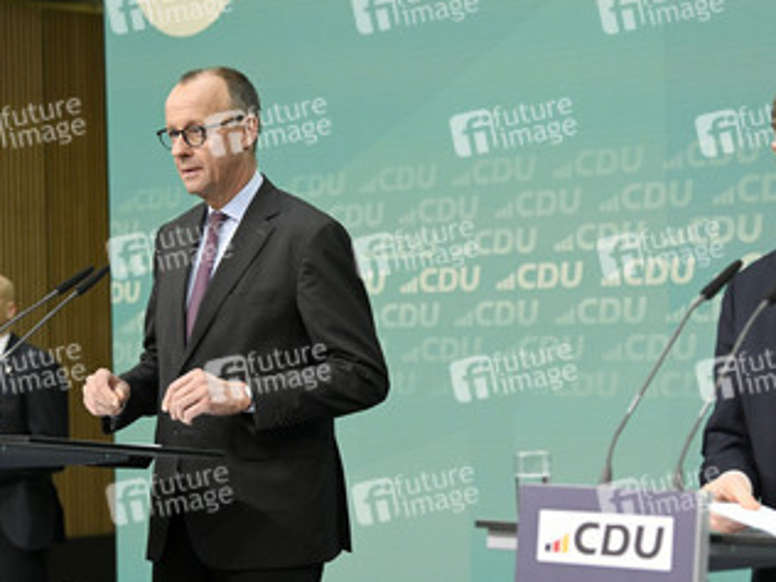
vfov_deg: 14.4
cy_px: 312
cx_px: 448
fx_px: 2309
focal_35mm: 103
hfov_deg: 19.1
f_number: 3.5
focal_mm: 75
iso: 5000
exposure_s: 1/1250
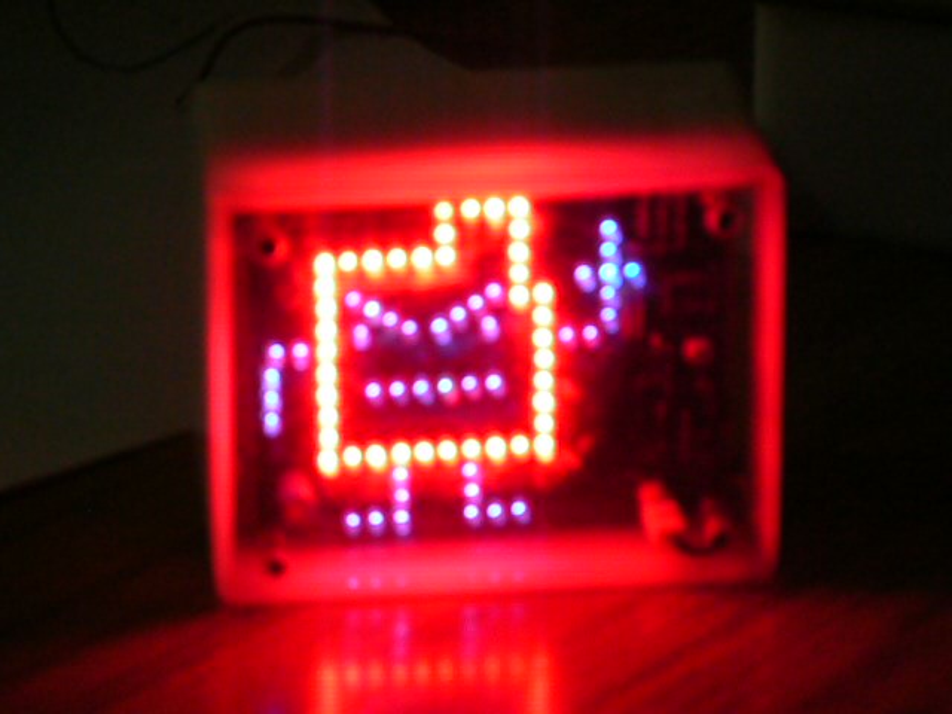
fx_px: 5830
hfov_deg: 9.3
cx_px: 476
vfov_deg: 7.0
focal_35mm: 212
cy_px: 357
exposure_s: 1/30
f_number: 3.3
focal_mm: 35.4
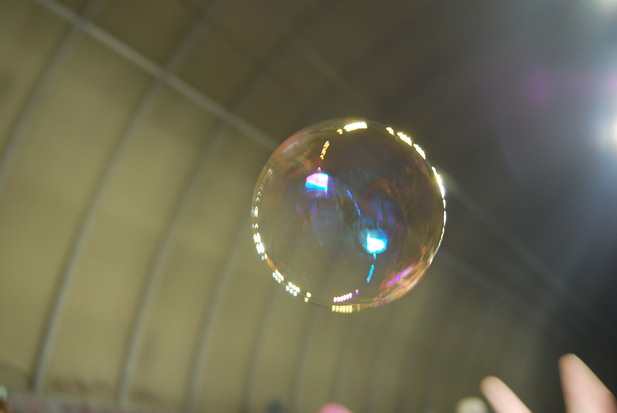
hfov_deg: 46.3
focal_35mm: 42
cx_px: 308
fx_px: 721
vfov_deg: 32.0
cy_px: 206
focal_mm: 28
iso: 400
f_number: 4.2
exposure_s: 1/25
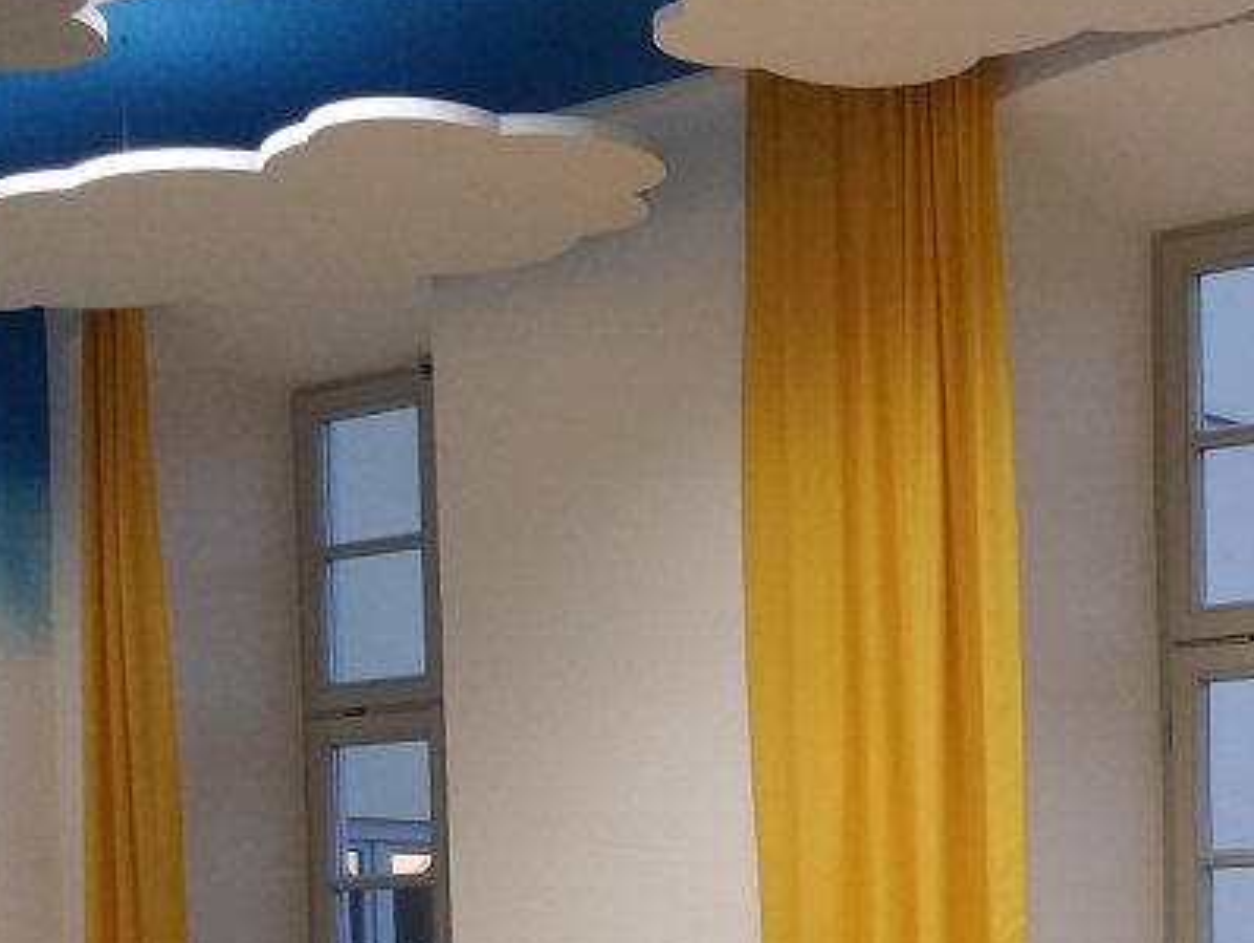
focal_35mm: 77
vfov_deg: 18.2
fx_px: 2792
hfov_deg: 24.1
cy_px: 1125
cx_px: 1267
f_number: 2.2
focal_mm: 4.13
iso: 125
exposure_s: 1/33
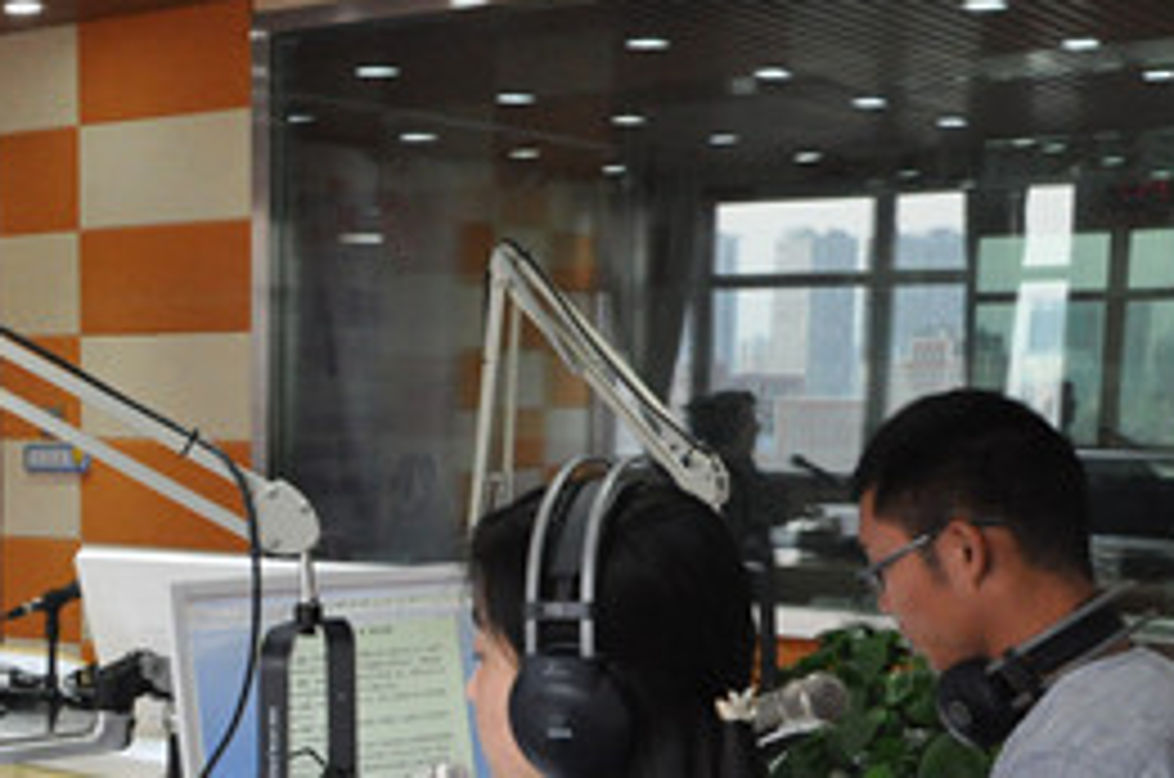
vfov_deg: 21.4
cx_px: -148
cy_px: 666
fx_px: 2018
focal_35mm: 62
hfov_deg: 29.0
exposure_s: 1/80
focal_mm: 18
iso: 2000
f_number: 10
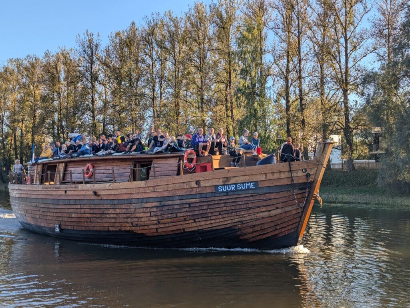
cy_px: 154
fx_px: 569
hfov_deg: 39.6
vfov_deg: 30.3
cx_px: 205
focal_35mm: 48
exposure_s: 1/546
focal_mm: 6.81
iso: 44
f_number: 1.85
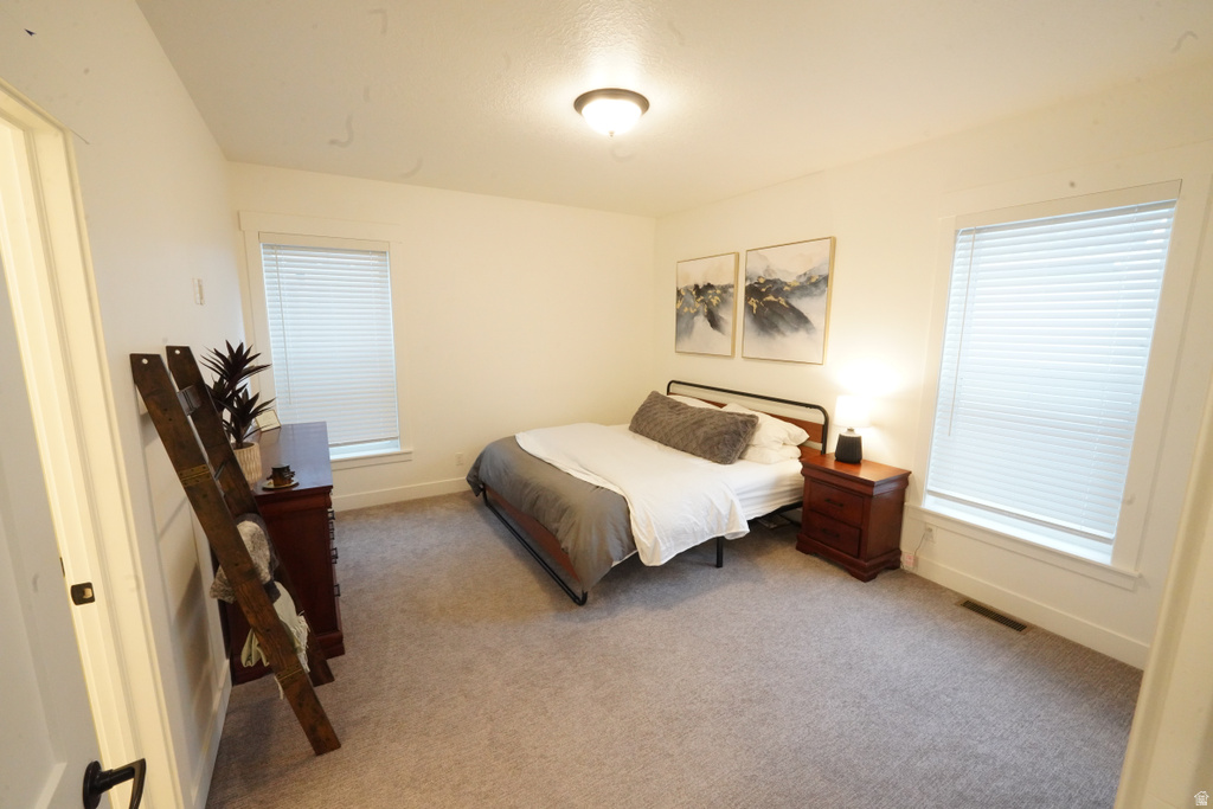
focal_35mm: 14
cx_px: 606
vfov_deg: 81.2
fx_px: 472
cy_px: 404
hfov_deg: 104.2
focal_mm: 14
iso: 6400
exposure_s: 1/15
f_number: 16
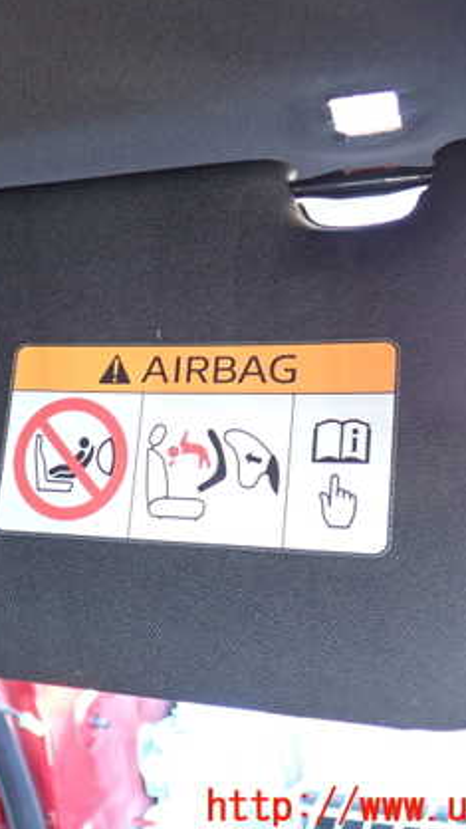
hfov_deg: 23.4
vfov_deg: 41.3
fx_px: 1099
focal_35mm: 50
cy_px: 387
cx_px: 59
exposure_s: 1/30
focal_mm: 5.79
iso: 400
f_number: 2.4
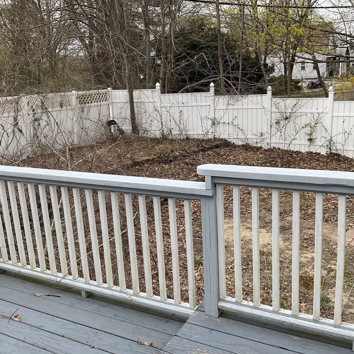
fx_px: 405
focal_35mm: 35
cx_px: 194
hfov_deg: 47.2
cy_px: 175
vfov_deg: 47.2
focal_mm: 3
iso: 16
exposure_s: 1/1098
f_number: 1.8
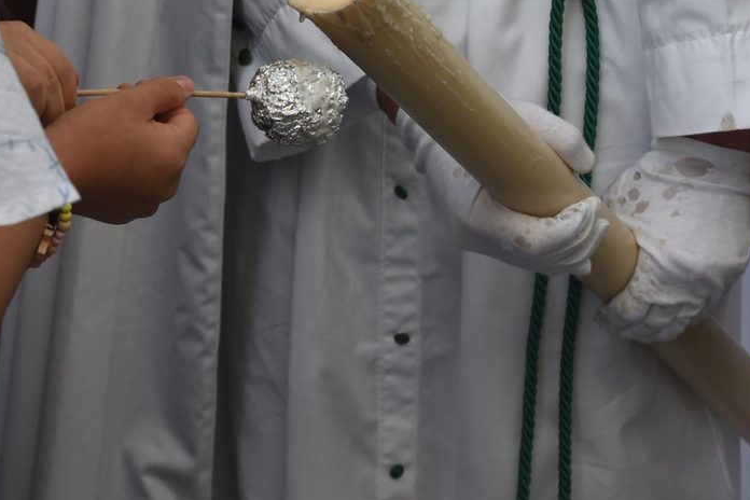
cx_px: 159
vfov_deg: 8.5
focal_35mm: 161
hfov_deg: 12.7
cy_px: -66
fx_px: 3354
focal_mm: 70
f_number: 5
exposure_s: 1/320
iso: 320
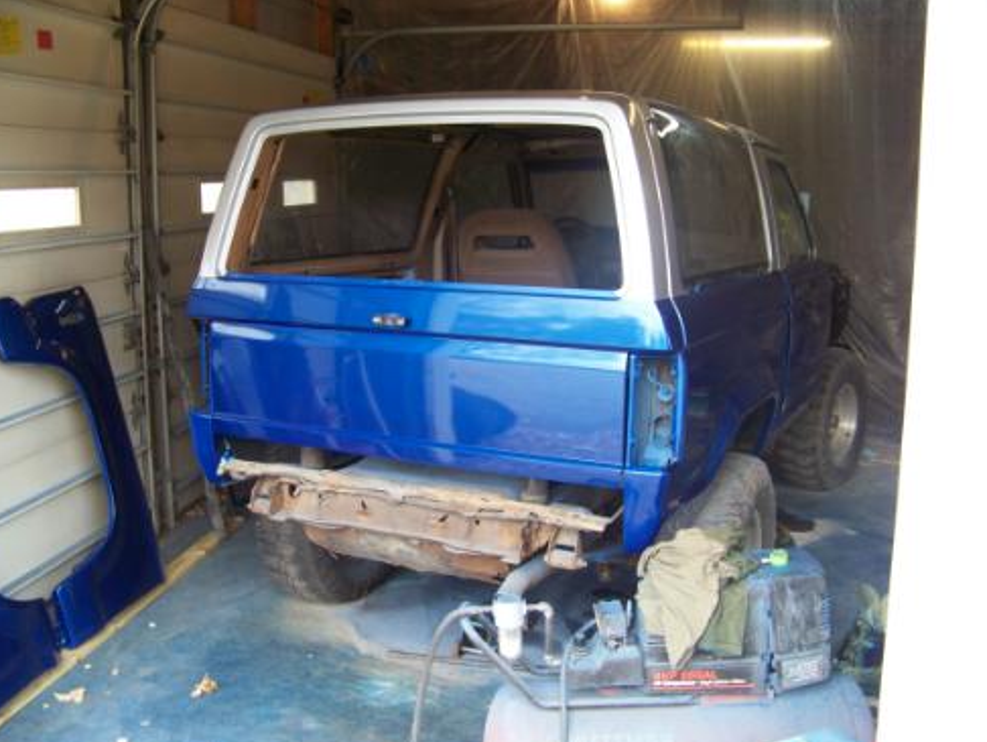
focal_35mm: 37
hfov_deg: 50.1
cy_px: 373
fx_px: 1055
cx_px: 485
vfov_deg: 38.7
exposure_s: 1/30
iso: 65
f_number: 2.8
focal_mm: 5.85
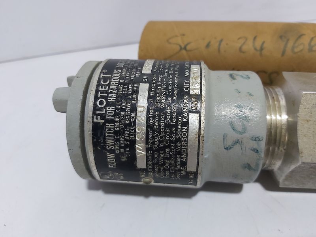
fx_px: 237
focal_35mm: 26
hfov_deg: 67.3
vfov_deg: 53.1
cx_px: 158
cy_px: 118
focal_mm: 3.92
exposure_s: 1/50
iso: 250
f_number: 1.7
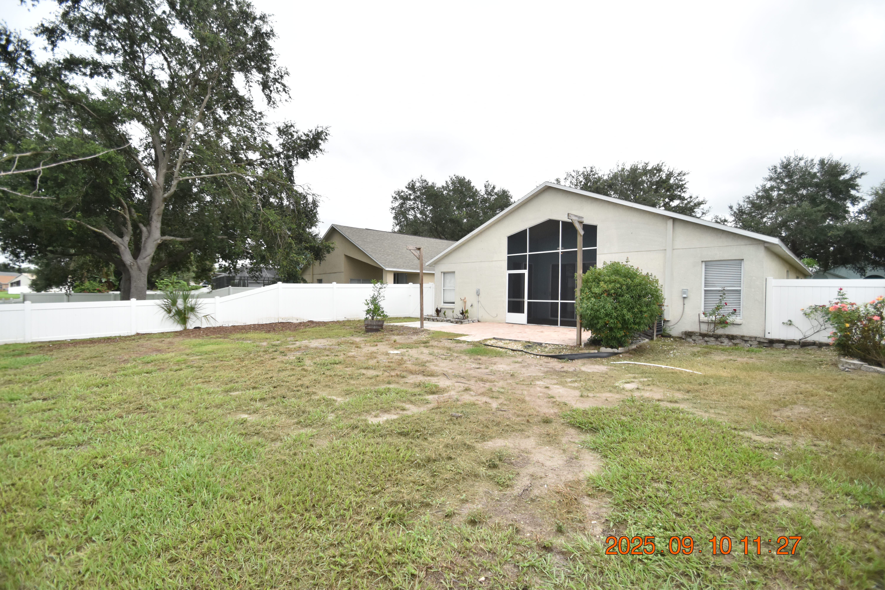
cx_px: 442
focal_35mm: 15
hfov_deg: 100.4
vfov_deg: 77.3
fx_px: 369
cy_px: 295
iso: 800
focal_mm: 10
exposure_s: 1/4000
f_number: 3.5
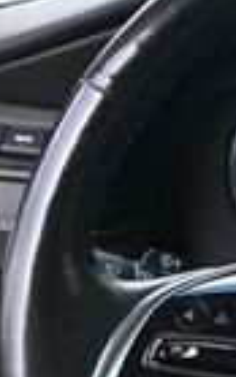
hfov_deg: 6.8
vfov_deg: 11.1
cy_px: 374
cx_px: 475
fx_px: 1917
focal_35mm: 187
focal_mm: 26.5
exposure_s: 1/250
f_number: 4.5
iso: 360
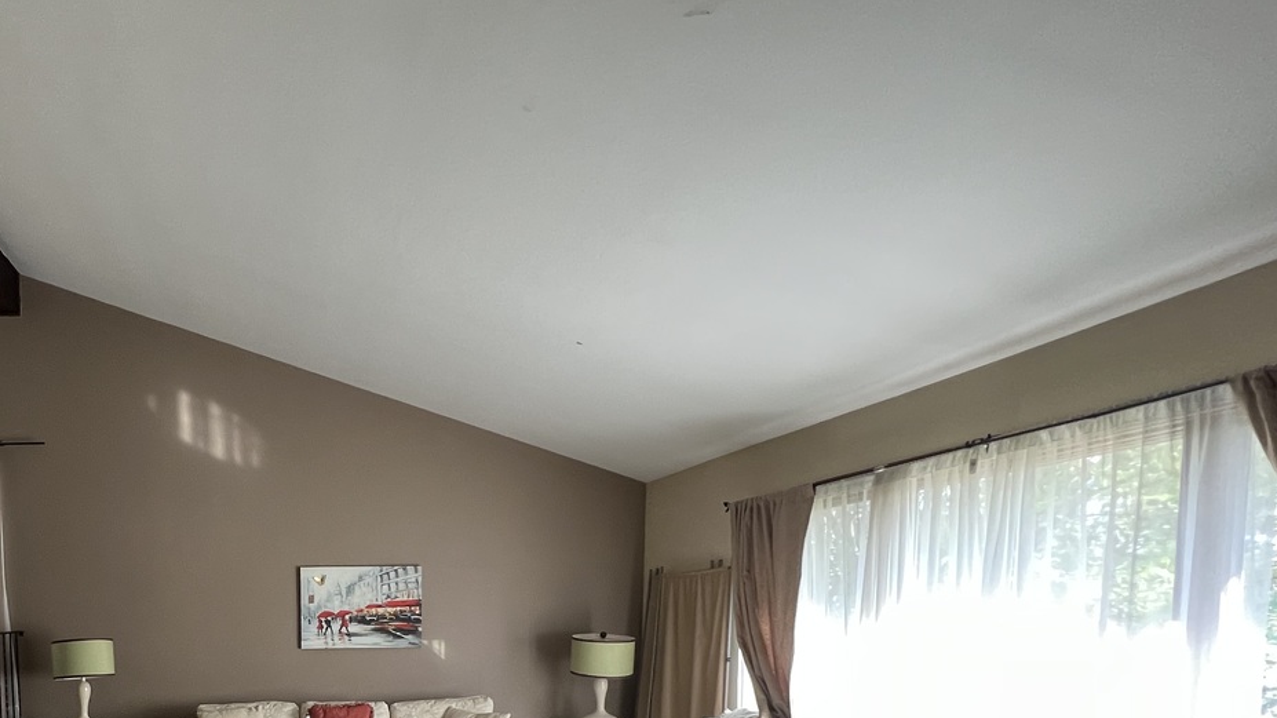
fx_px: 745
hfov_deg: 74.9
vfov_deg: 45.8
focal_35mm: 22
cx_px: 309
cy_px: 666
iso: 200
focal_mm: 1.57
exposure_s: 1/99
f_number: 1.8
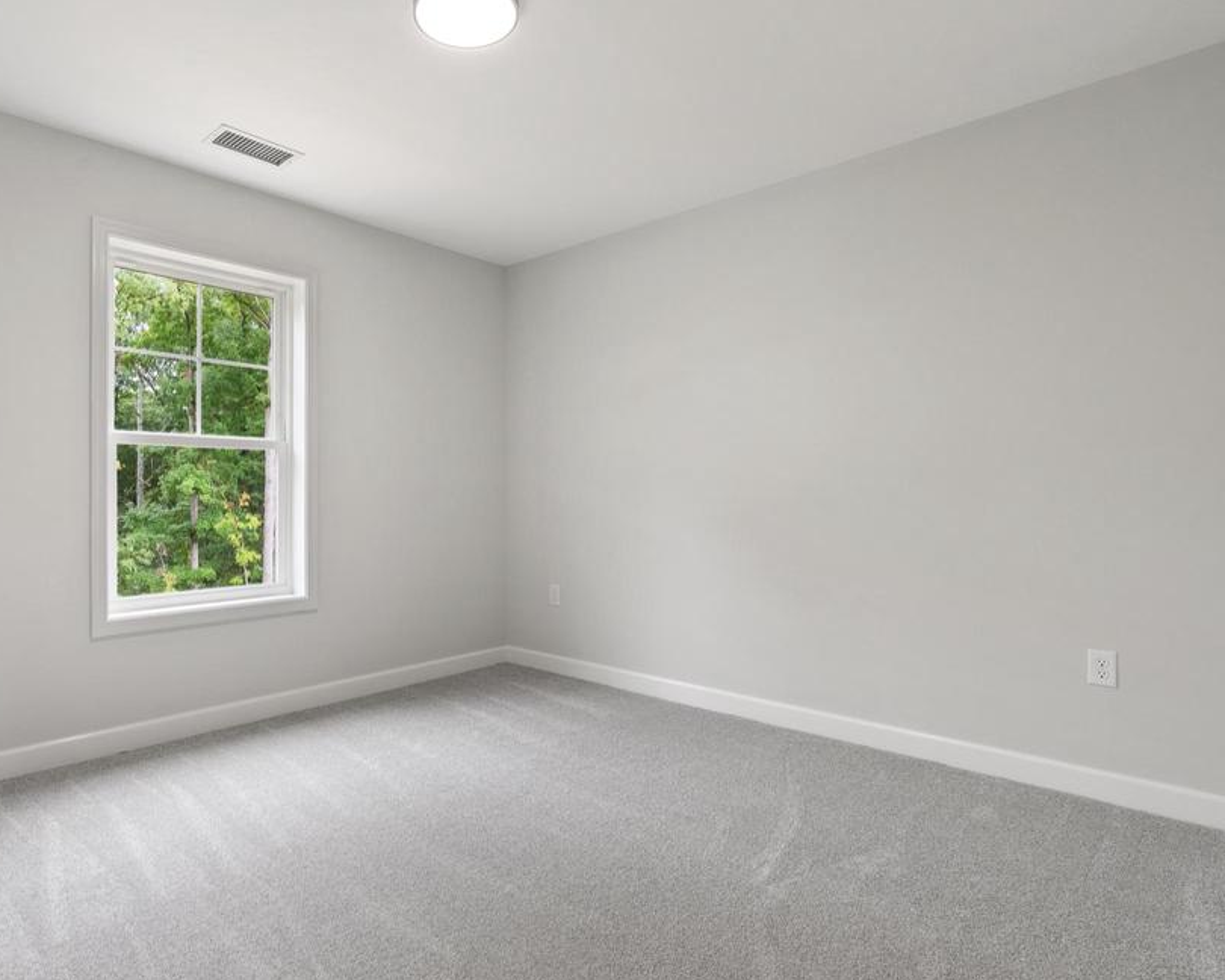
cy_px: 489
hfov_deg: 82.2
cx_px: 487
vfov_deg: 70.9
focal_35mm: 19
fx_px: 689
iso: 640
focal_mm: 16
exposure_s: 1/10
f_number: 10
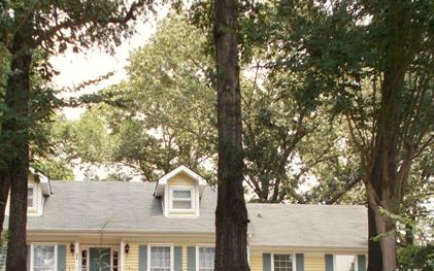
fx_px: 792
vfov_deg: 18.7
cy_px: 290
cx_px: 180
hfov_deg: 30.6
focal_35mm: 67
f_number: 3.2
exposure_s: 1/200
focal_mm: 4.6
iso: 80
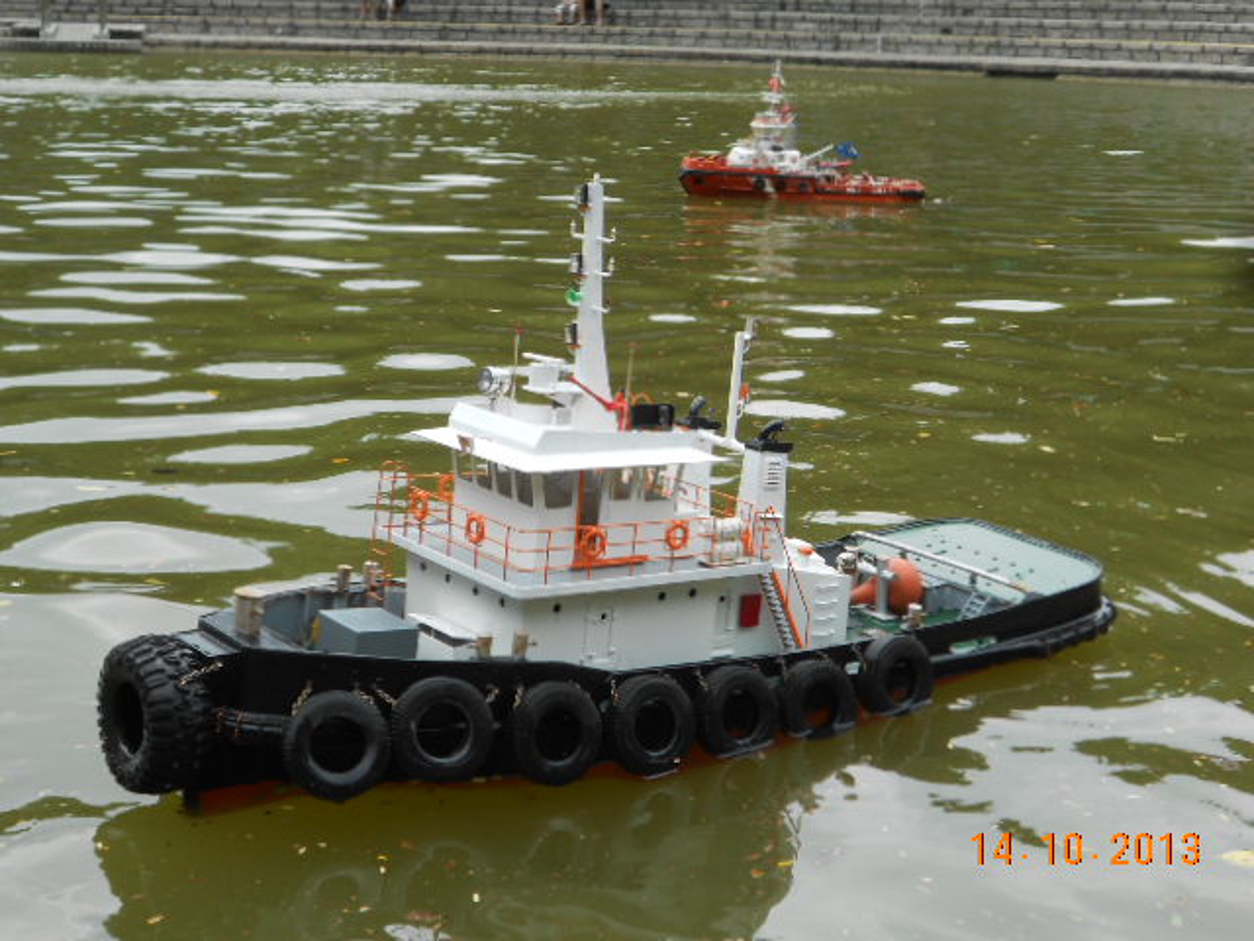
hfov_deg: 34.3
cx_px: 627
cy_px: 470
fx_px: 2029
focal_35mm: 56
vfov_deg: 26.1
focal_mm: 10.3
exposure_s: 1/200
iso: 80
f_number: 4.9
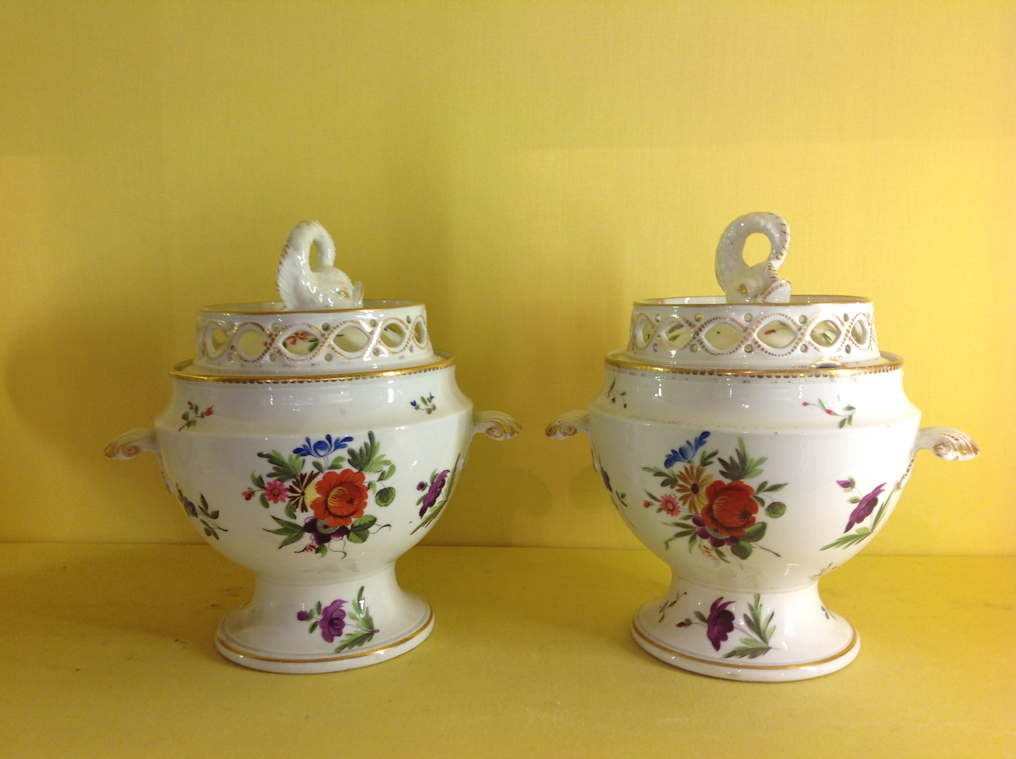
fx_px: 1026
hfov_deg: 52.7
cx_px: 508
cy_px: 380
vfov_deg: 40.6
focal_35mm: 35
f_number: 2.4
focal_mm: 4.28
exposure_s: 1/40
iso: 64
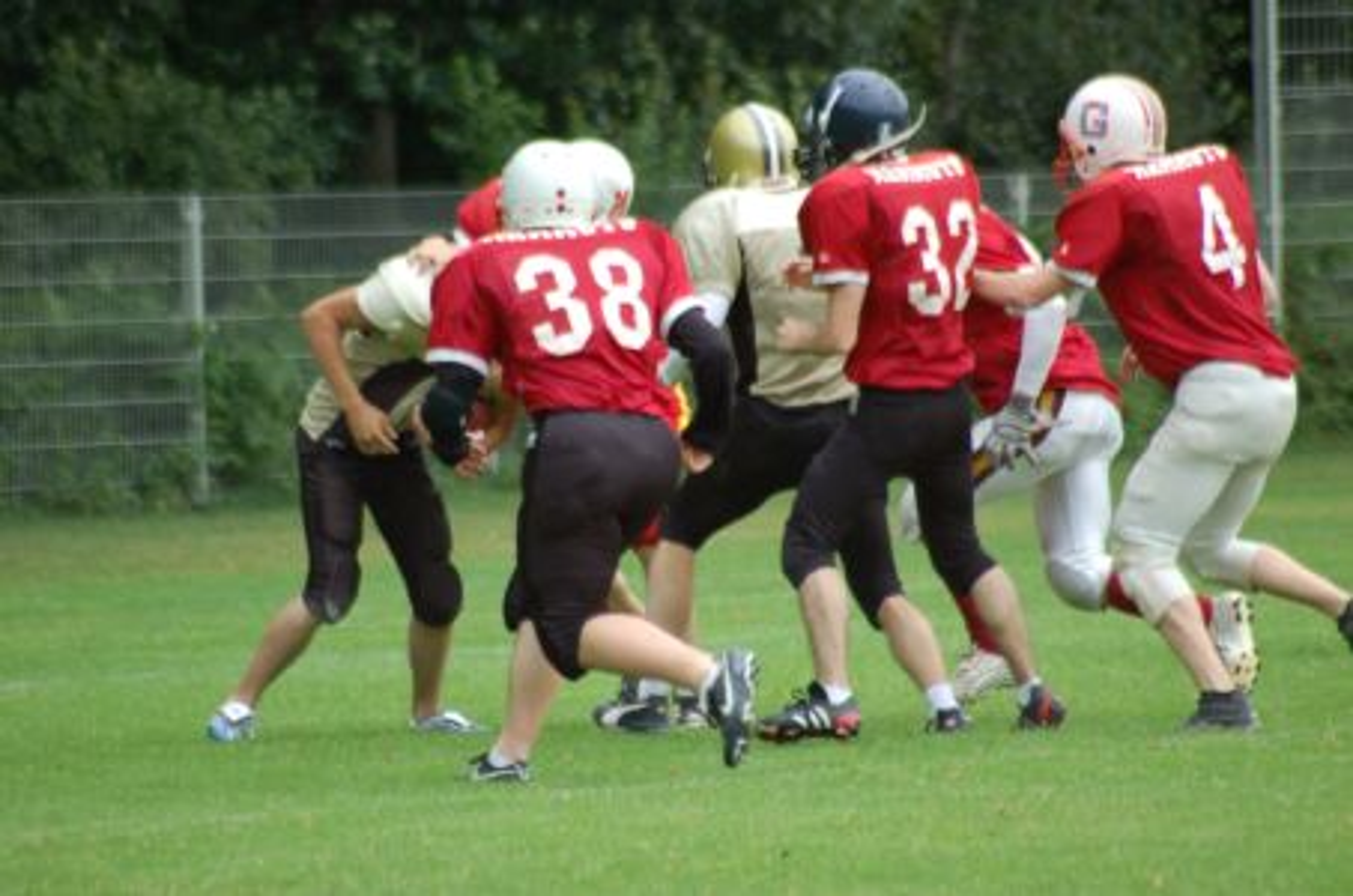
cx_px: 676
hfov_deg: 4.6
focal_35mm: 450
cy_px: 448
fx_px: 16877
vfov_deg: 3.0
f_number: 5.6
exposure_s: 1/640
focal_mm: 300
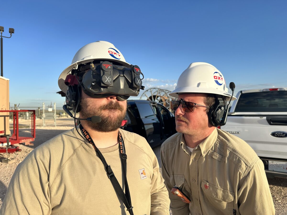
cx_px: 144
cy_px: 108
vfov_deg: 56.8
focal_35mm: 24
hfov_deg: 71.6
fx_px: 199
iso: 80
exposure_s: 1/1845
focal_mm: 6.86
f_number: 1.78
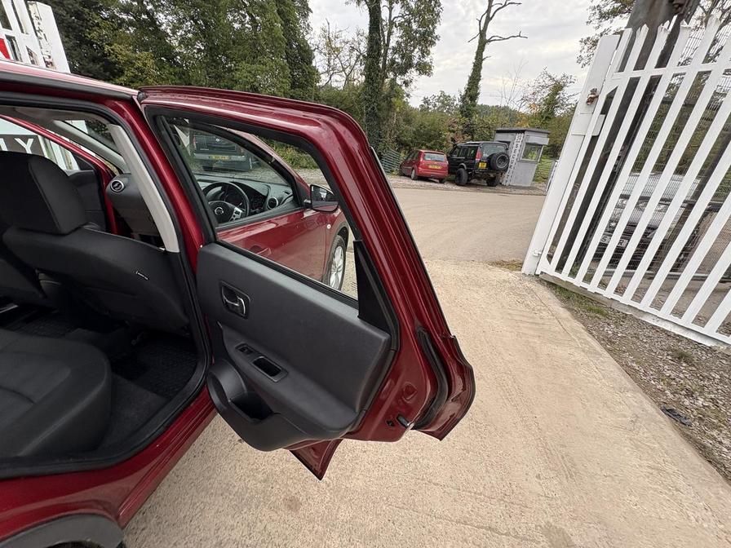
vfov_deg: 85.7
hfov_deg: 102.1
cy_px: 274
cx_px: 366
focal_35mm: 14
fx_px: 296
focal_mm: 2.22
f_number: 2.2
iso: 40
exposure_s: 1/228
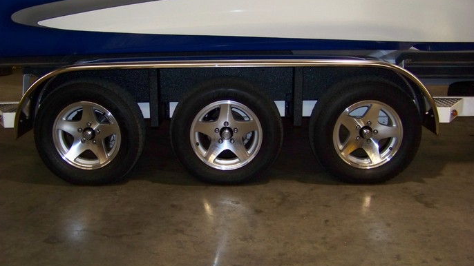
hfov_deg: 50.5
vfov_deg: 29.7
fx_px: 503
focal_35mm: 40
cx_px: 236
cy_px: 142
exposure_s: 1/30
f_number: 2.8
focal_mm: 5.85
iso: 200
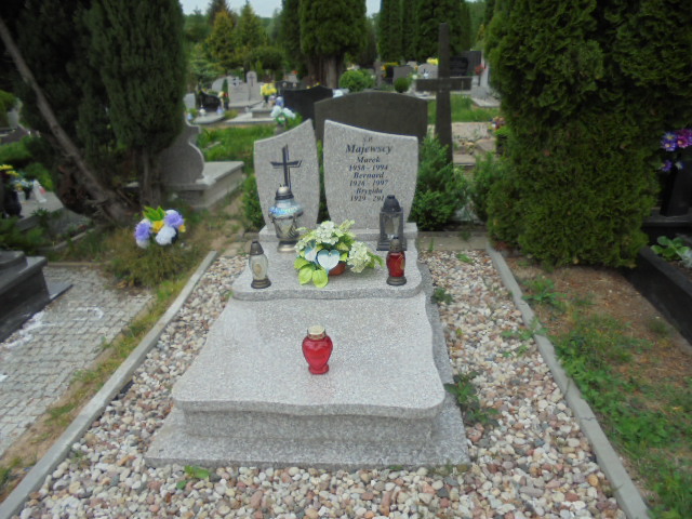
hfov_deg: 67.3
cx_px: 346
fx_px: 520
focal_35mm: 26
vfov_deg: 53.1
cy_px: 260
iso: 100
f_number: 3.5
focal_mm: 4.6
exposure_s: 1/160
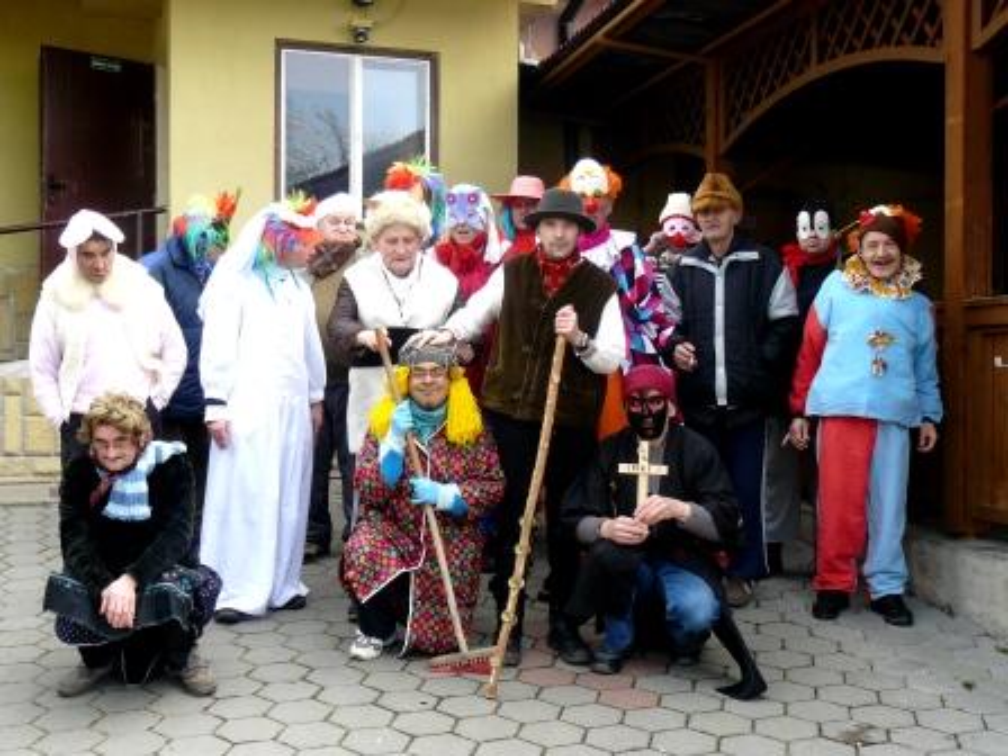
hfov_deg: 41.2
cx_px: 504
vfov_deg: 31.5
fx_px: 1339
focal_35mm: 46
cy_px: 378
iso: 100
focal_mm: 7.6
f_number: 4
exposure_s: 1/100
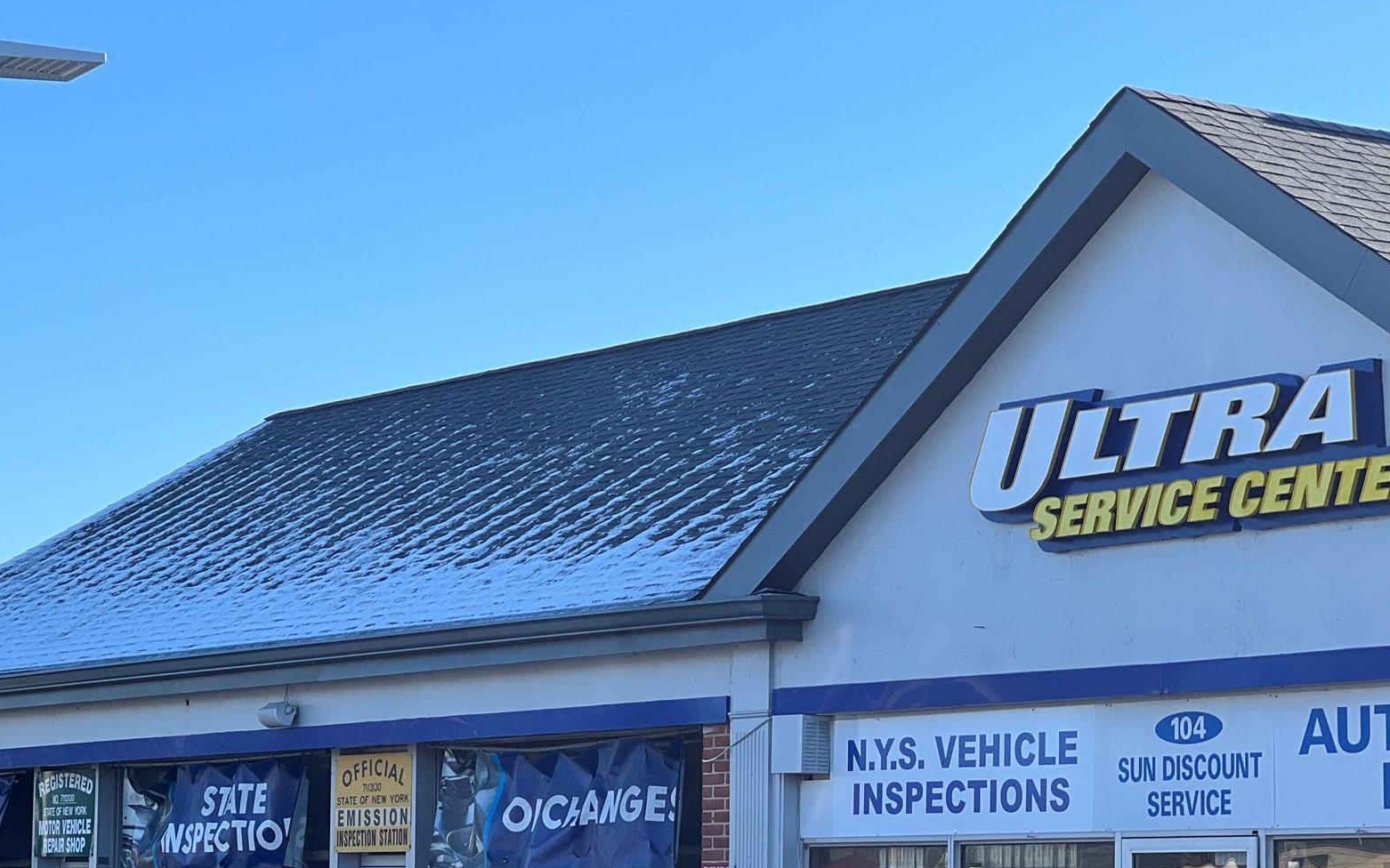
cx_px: 603
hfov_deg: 19.5
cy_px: 600
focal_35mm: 107
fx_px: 4053
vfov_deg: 12.2
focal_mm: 9
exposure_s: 1/483
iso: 32
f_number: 2.8
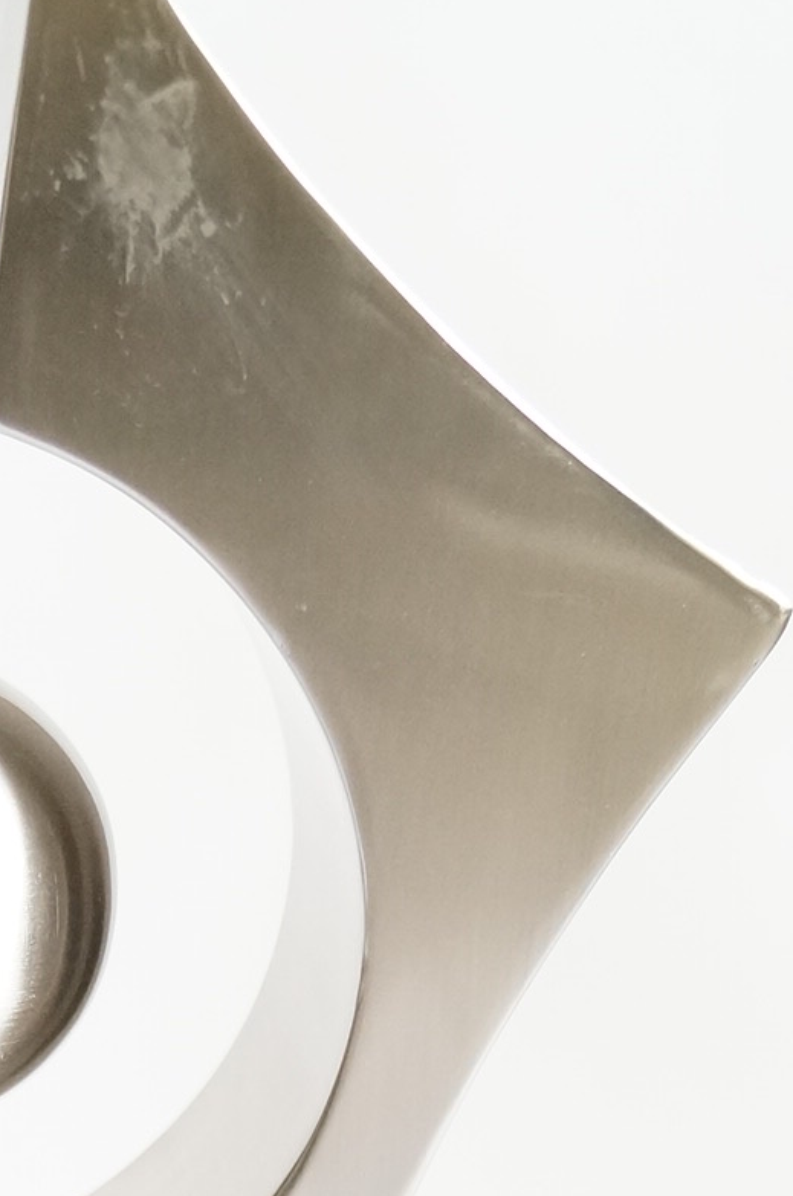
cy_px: 1508
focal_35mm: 122
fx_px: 4047
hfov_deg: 11.0
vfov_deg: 16.0
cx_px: -130
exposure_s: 1/60
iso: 1000
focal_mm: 26
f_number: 4
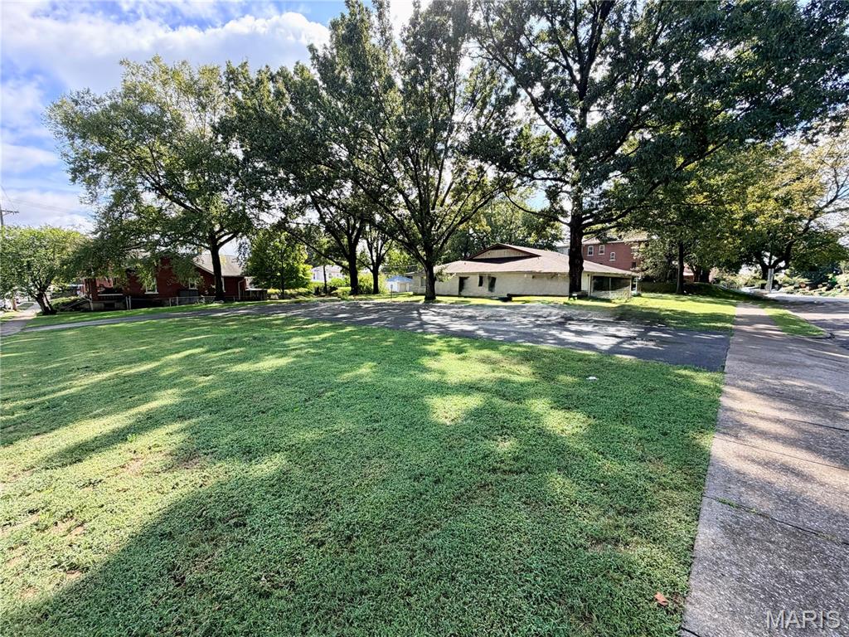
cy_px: 318
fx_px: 343
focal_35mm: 14
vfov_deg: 85.7
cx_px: 424
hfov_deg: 102.1
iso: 50
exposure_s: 1/413
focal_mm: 2.22
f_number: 2.2
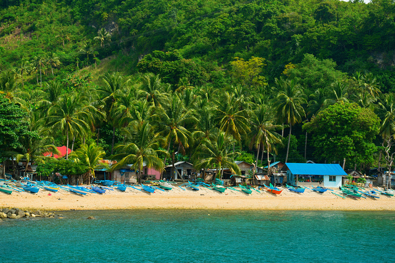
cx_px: 198
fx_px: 768
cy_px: 132
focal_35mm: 70
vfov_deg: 19.5
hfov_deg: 28.8
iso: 400
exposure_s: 1/640
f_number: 8
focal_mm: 70
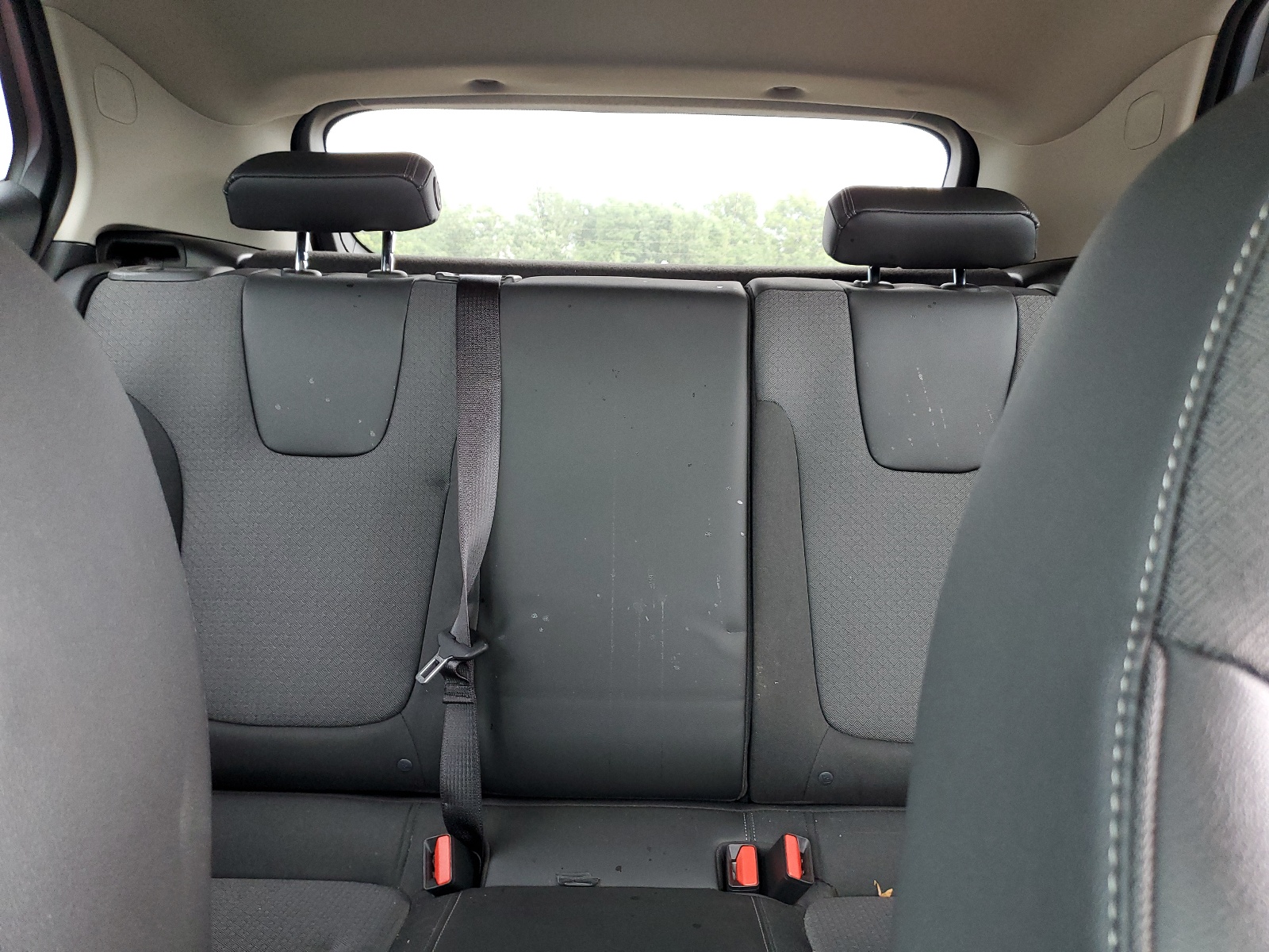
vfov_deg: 53.1
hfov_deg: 67.3
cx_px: 634
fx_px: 953
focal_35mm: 26
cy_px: 476
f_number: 1.5
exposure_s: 1/60.2
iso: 148
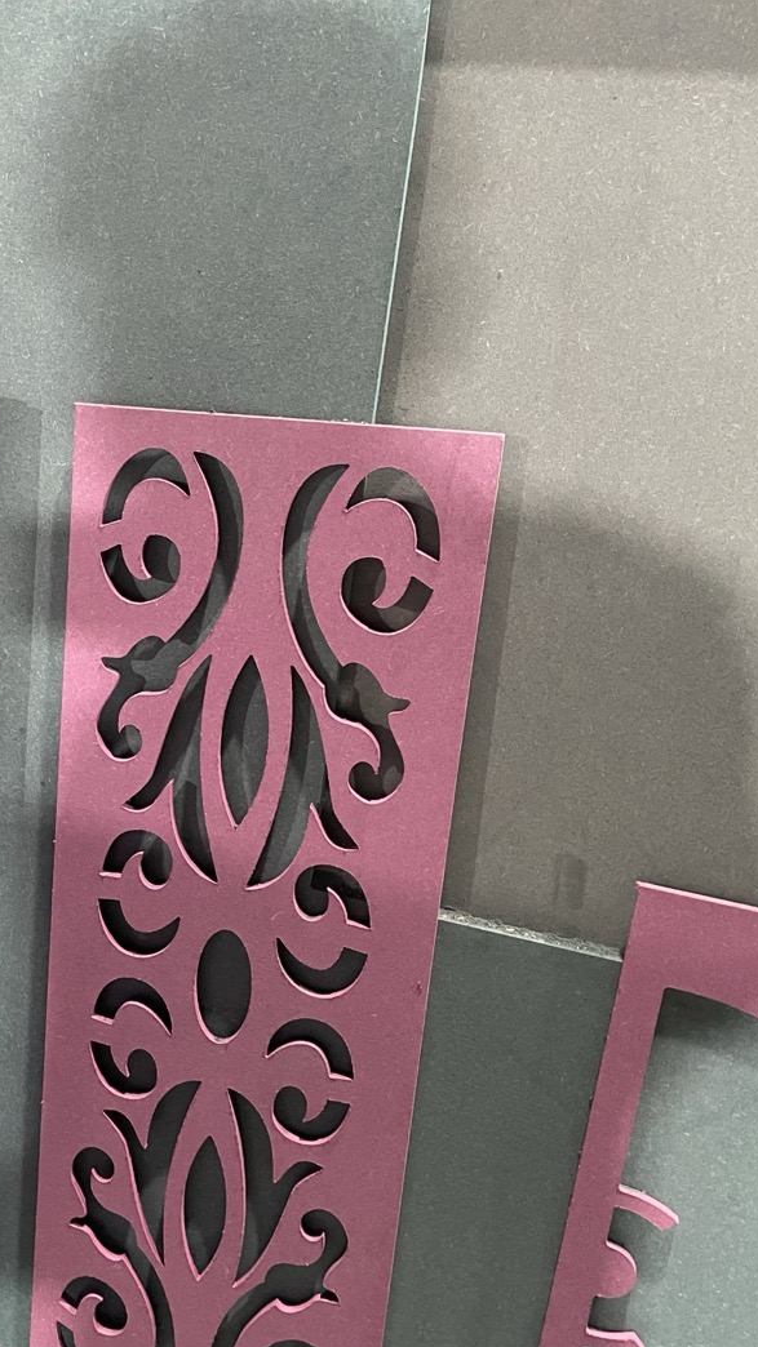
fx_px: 1358
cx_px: 36
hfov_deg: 29.5
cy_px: 675
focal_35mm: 38
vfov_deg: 52.8
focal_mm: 4.2
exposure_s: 1/33
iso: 400
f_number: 1.6
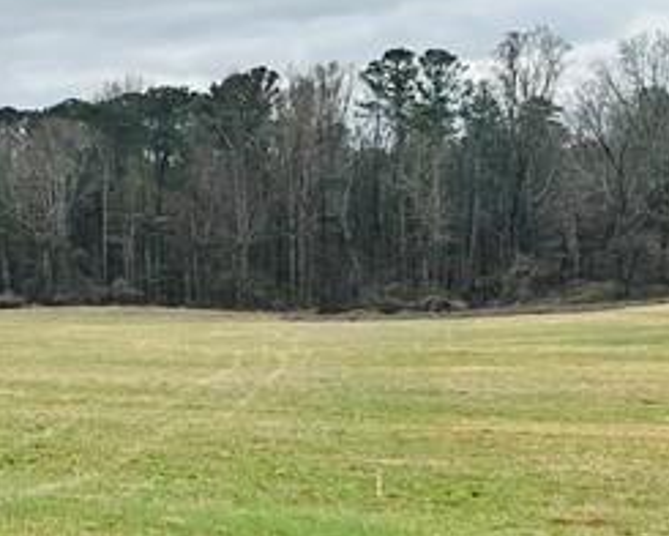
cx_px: -358
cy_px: 366
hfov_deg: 17.4
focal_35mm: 98
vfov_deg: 15.7
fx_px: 1940
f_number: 1.78
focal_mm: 6.86
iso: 80
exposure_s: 1/2155
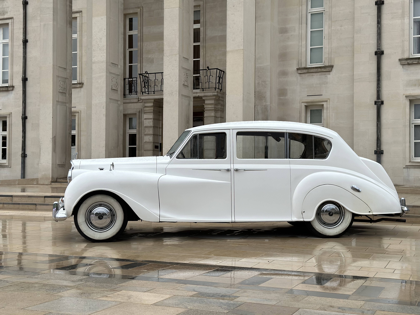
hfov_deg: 39.7
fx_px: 582
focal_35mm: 48
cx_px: 210
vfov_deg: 30.3
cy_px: 158
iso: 80
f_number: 1.78
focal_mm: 6.86
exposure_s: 1/1145
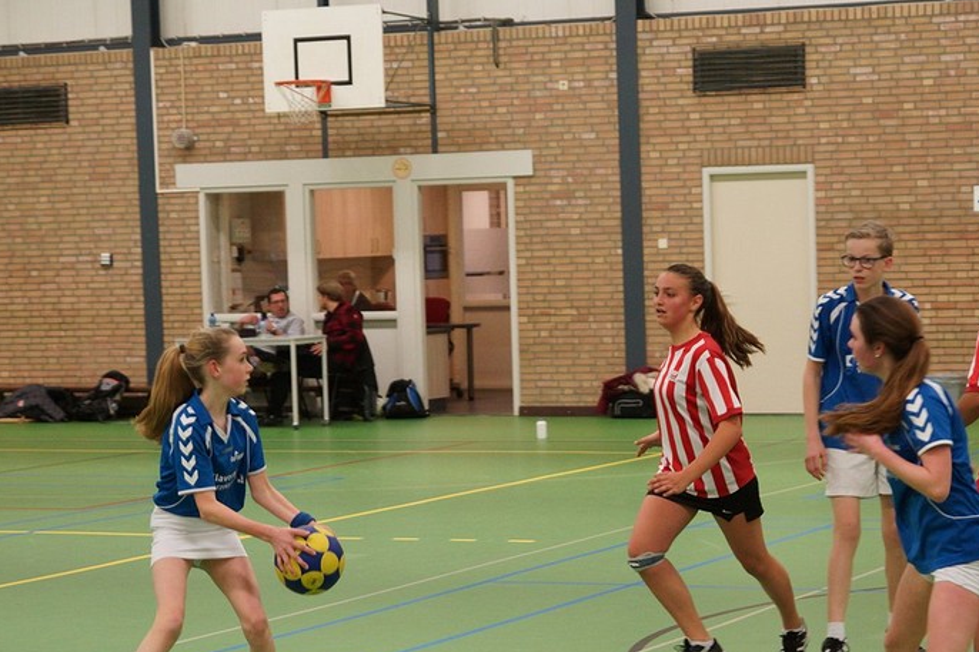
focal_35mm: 112
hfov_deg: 18.2
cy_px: 464
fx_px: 3045
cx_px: 611
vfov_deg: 12.2
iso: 800
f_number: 2.8
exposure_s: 1/200
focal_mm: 50
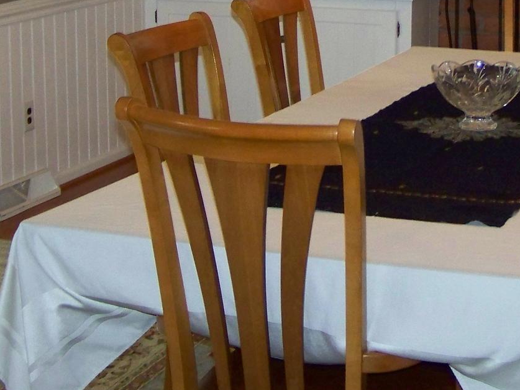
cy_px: -52
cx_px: 387
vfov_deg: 15.4
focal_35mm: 93
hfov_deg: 20.9
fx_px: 1397
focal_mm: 6.3
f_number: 2.8
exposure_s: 1/30
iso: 200
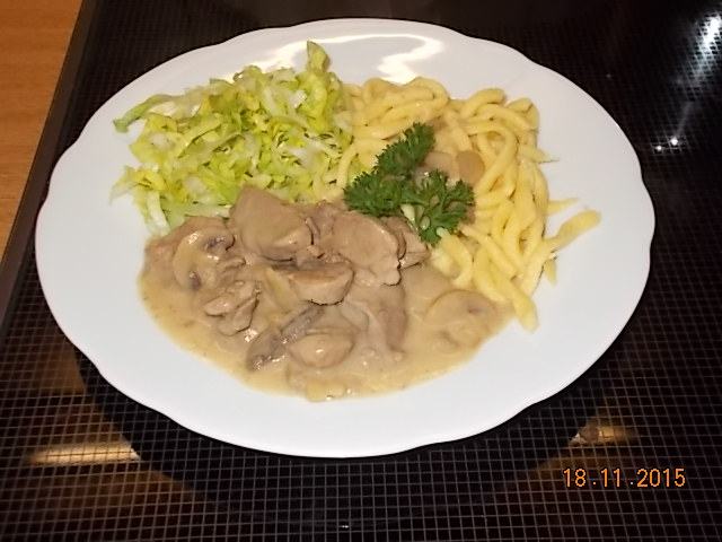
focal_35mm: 44
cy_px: 271
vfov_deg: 32.9
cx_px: 361
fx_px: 918
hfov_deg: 42.9
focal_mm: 7.9
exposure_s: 1/30
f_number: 4.2
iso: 200
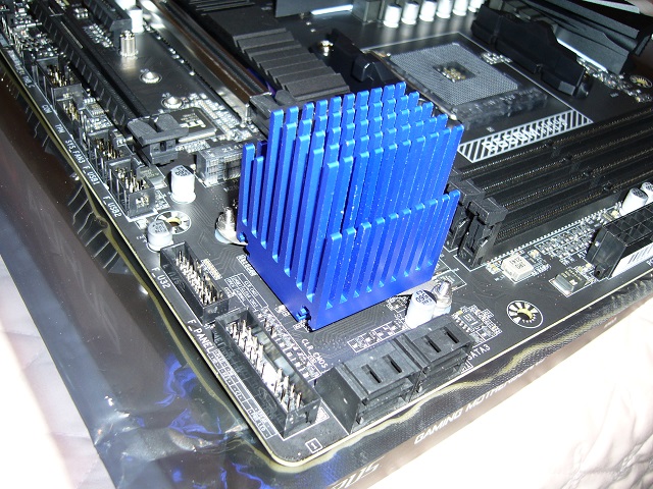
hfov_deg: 52.6
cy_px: 244
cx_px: 326
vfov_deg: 40.7
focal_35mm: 35
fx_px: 660
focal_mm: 5.8
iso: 80
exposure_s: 1/30
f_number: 2.8
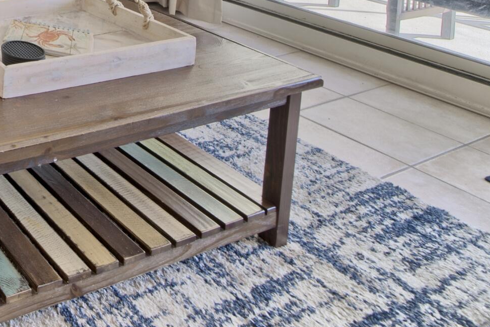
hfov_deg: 34.7
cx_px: -159
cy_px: -137
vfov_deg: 27.4
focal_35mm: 37
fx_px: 504
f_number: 9.5
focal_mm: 12
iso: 500
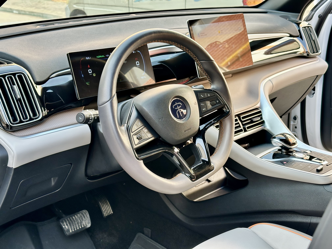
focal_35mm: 48
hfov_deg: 39.7
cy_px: 124
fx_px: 460
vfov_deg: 30.3
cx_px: 166
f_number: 1.78
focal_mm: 6.86
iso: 80
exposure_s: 1/121
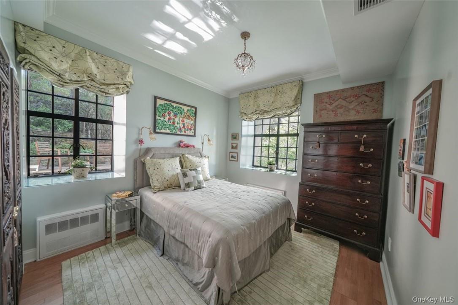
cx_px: 229
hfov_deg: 112.6
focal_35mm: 12
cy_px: 152
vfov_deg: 90.0
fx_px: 153
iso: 800
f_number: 6.3
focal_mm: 12
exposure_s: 1/40
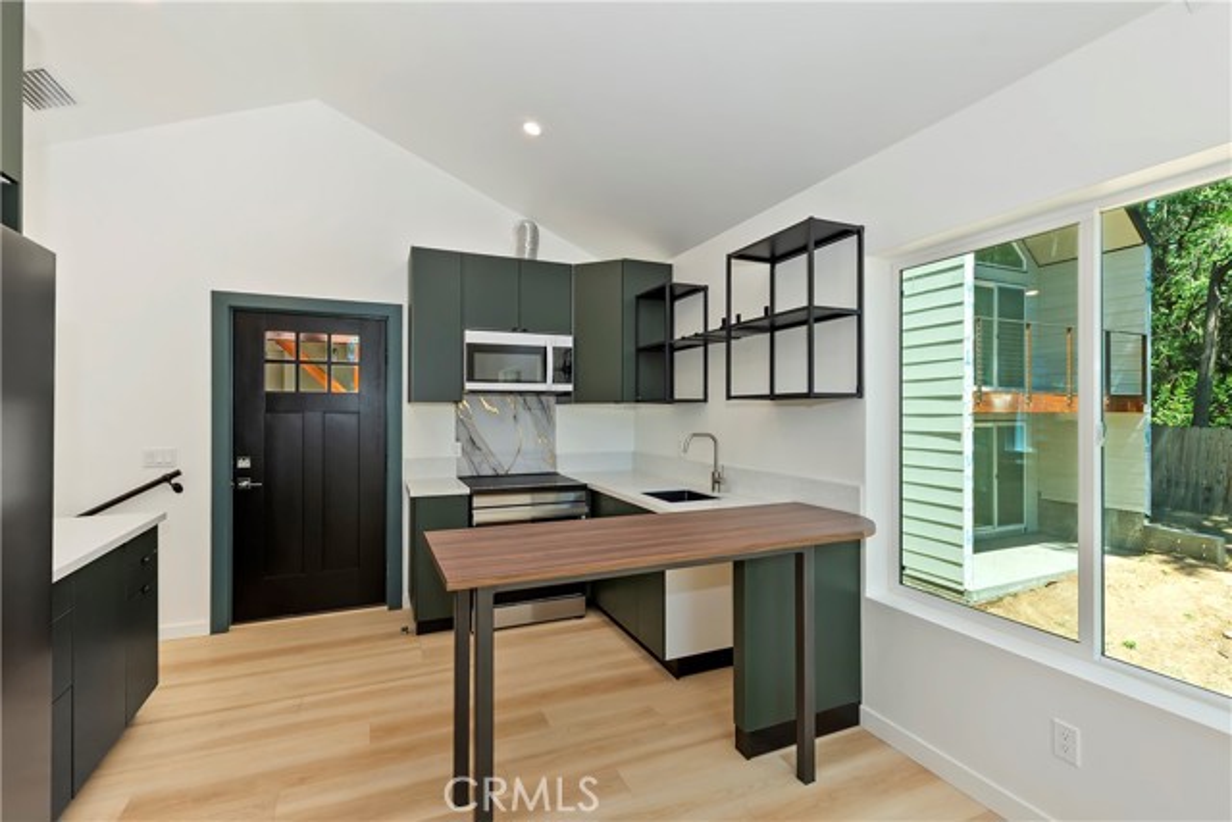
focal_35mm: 15
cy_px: 411
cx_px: 616
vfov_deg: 77.4
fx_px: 513
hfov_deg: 100.4
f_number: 8
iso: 125
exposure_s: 1/30
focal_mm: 10
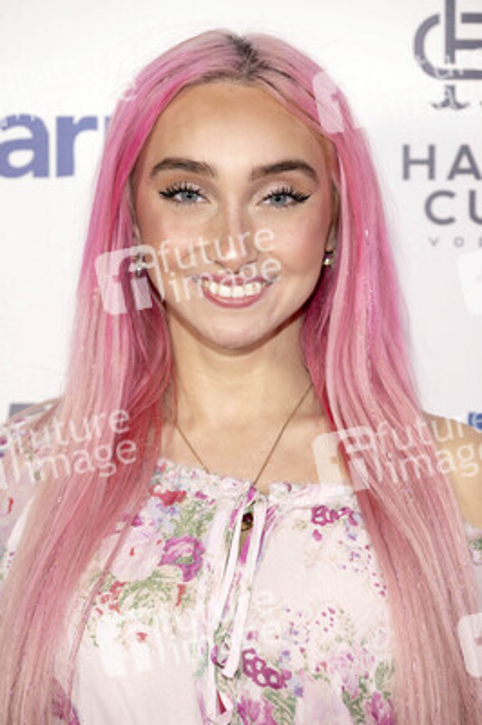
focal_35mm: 104
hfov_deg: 13.1
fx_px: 2092
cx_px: 241
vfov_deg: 19.7
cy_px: 362
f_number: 5
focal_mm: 104
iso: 800
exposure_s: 1/200
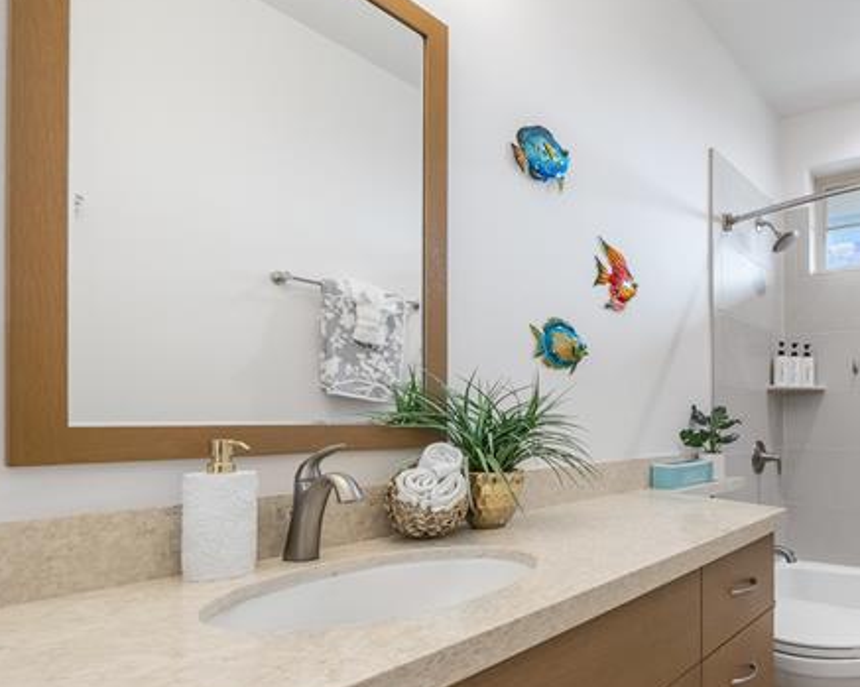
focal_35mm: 20
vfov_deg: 67.1
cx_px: 607
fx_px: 509
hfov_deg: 76.5
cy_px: 427
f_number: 4
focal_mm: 7
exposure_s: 1/400
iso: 320
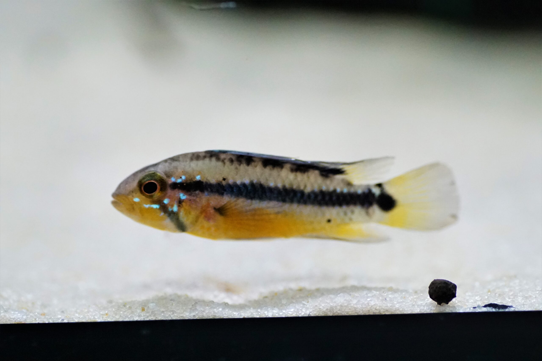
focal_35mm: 135
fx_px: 2032
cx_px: 271
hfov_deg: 15.2
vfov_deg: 10.2
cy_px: 180
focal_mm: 90
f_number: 2.8
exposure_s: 1/500
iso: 6400
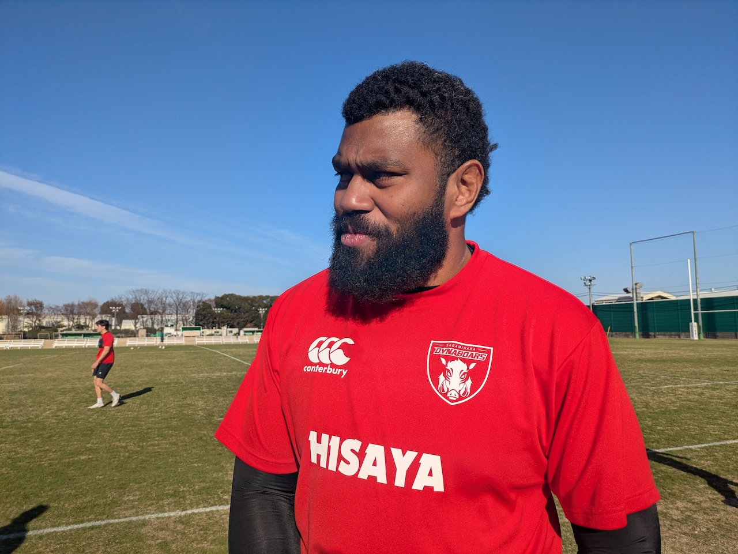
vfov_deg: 54.9
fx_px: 533
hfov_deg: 69.4
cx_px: 369
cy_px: 277
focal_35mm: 25
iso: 39
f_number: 1.89
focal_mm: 5.43
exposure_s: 1/3226
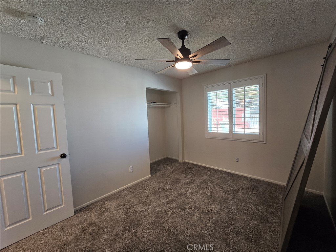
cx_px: 168
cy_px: 126
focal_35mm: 13
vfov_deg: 89.9
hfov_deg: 106.2
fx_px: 126
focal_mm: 2.2
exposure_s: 1/60
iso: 160
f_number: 2.2
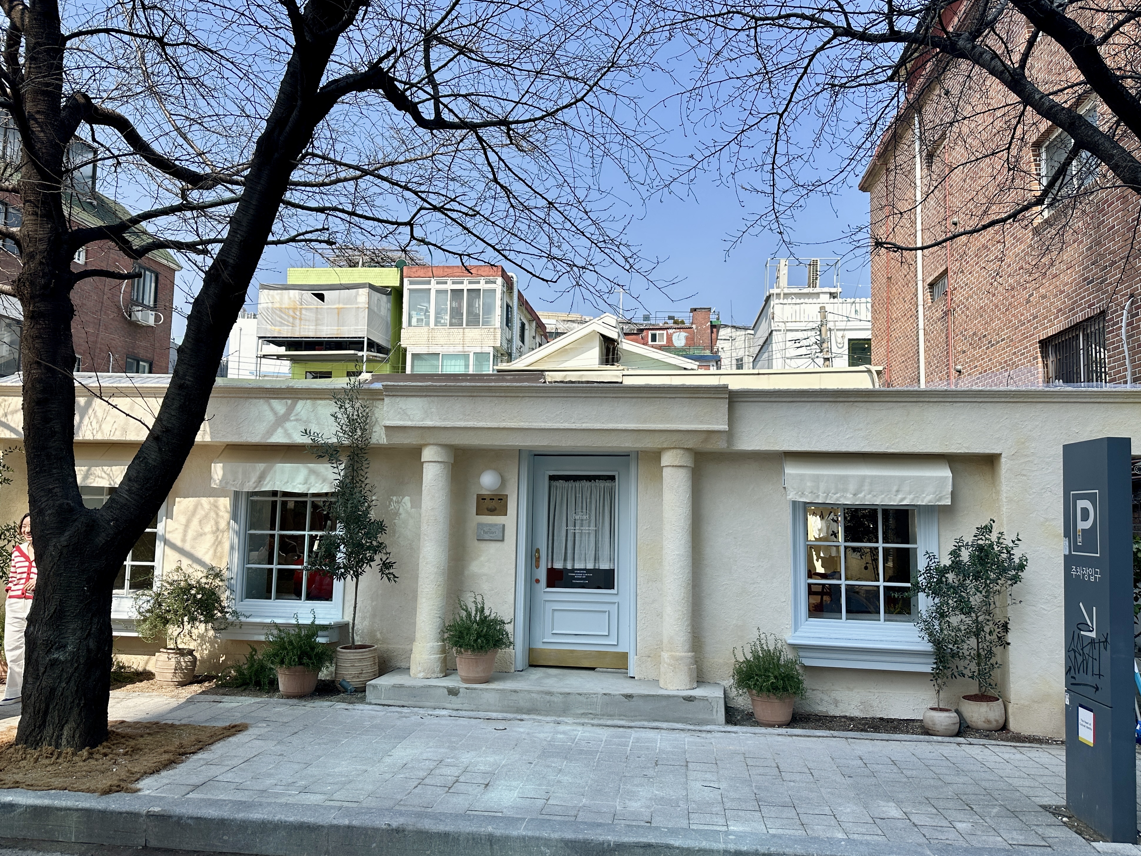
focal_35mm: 25
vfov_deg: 54.9
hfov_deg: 69.4
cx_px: 575
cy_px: 439
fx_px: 824
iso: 80
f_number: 1.78
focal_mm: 6.86
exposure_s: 1/2353
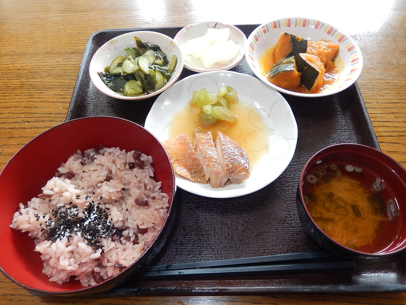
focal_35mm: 25
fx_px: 293
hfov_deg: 69.4
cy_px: 152
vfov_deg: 54.9
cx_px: 203
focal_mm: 4.5
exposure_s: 1/30
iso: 140
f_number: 3.4
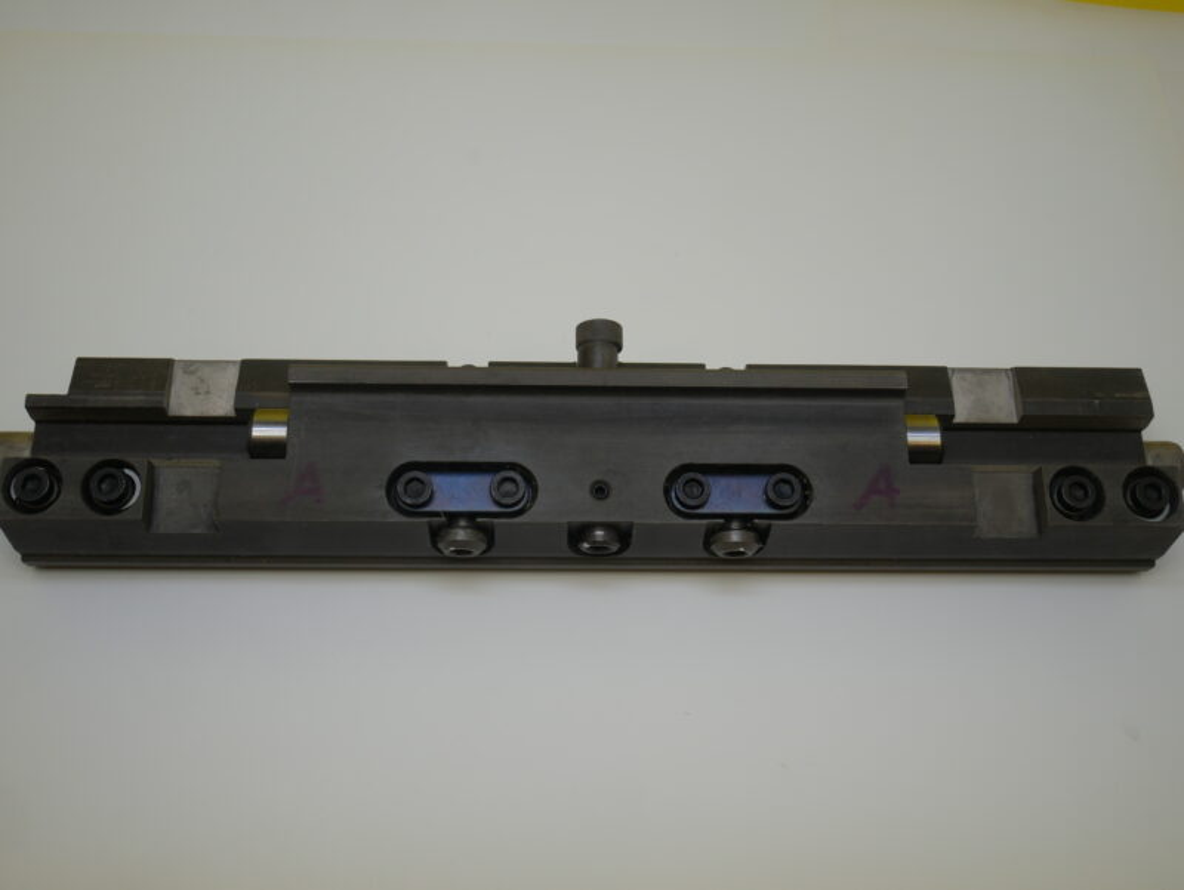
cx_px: 592
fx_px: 1301
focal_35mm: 38
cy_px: 445
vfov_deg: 37.8
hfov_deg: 49.0
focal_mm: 19
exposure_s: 1/125
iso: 200
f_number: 5
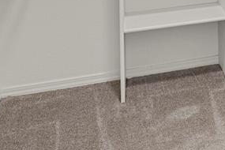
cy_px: -109
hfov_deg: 27.9
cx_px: 284
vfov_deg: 18.2
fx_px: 381
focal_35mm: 61
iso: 11400
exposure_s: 1/20
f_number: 8
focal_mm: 17
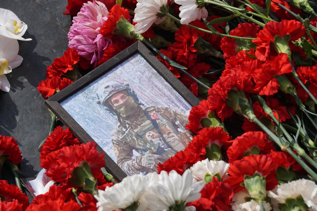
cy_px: 106
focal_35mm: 135
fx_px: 1189
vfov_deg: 10.2
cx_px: 158
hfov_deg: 15.2
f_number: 8
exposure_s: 1/320
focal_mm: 90
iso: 100
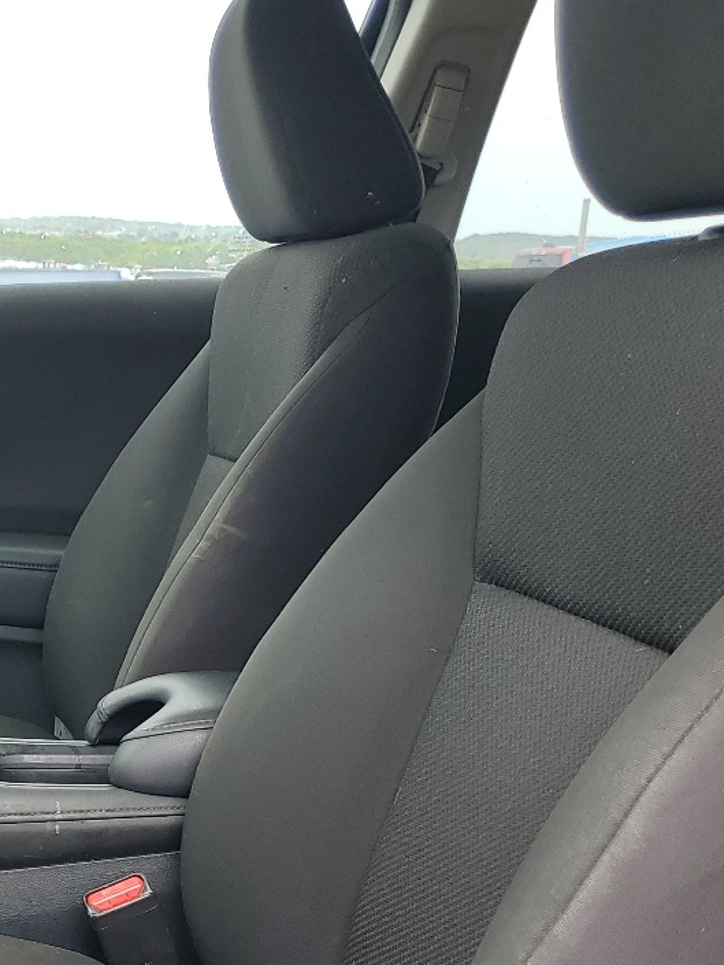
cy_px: 791
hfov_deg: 22.9
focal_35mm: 59
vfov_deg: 31.7
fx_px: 1645
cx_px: -133
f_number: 1.5
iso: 50
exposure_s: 1/312
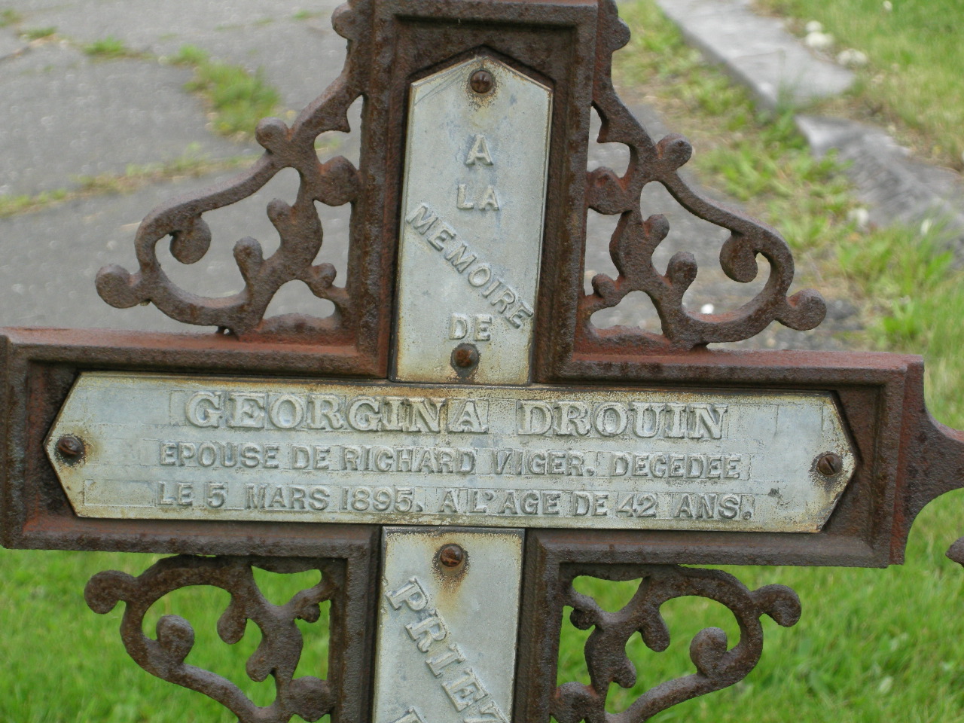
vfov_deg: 11.8
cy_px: 362
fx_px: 3509
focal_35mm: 126
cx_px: 482
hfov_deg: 15.6
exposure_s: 1/67.1
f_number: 5.3
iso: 101
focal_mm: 26.3
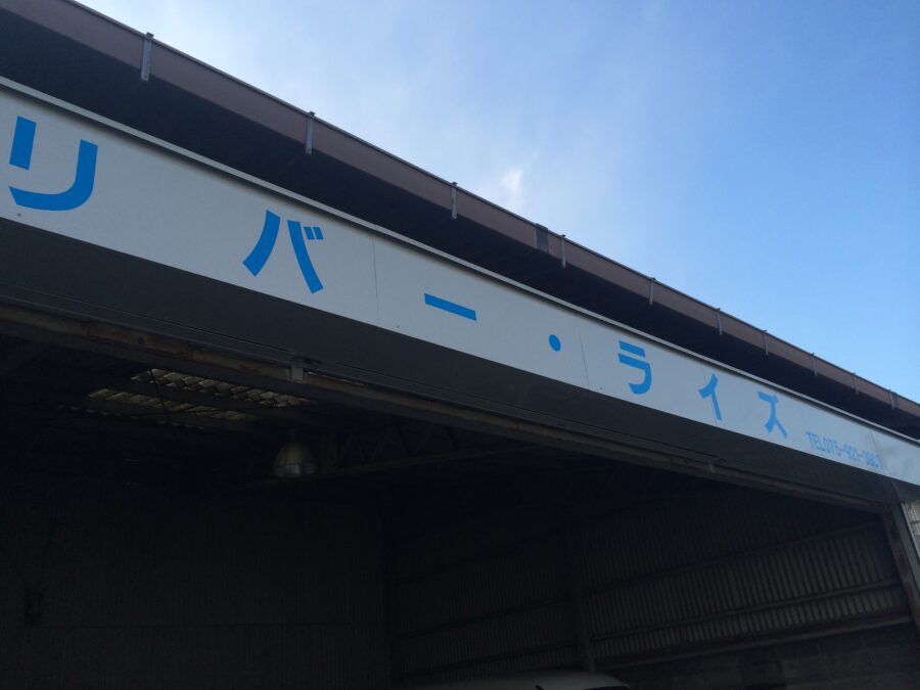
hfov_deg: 60.0
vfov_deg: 46.8
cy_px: 345
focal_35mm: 30
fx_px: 797
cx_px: 460
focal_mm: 4.12
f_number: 2.2
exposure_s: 1/873
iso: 32
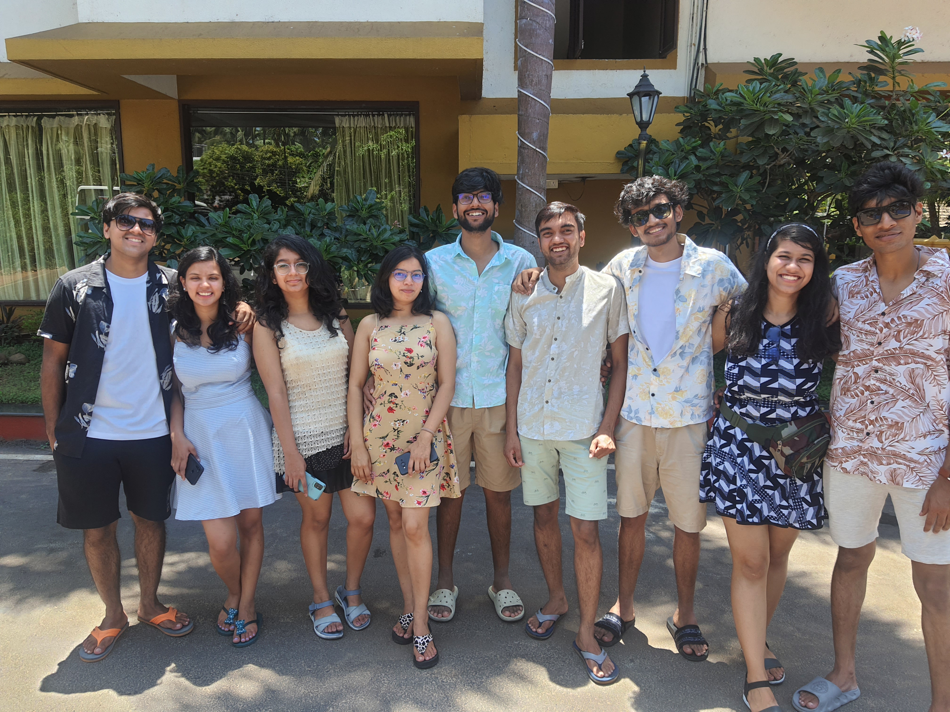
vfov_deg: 53.1
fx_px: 714
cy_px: 356
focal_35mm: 26
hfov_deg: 67.3
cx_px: 475
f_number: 1.7
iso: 50
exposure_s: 1/386
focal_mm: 4.32
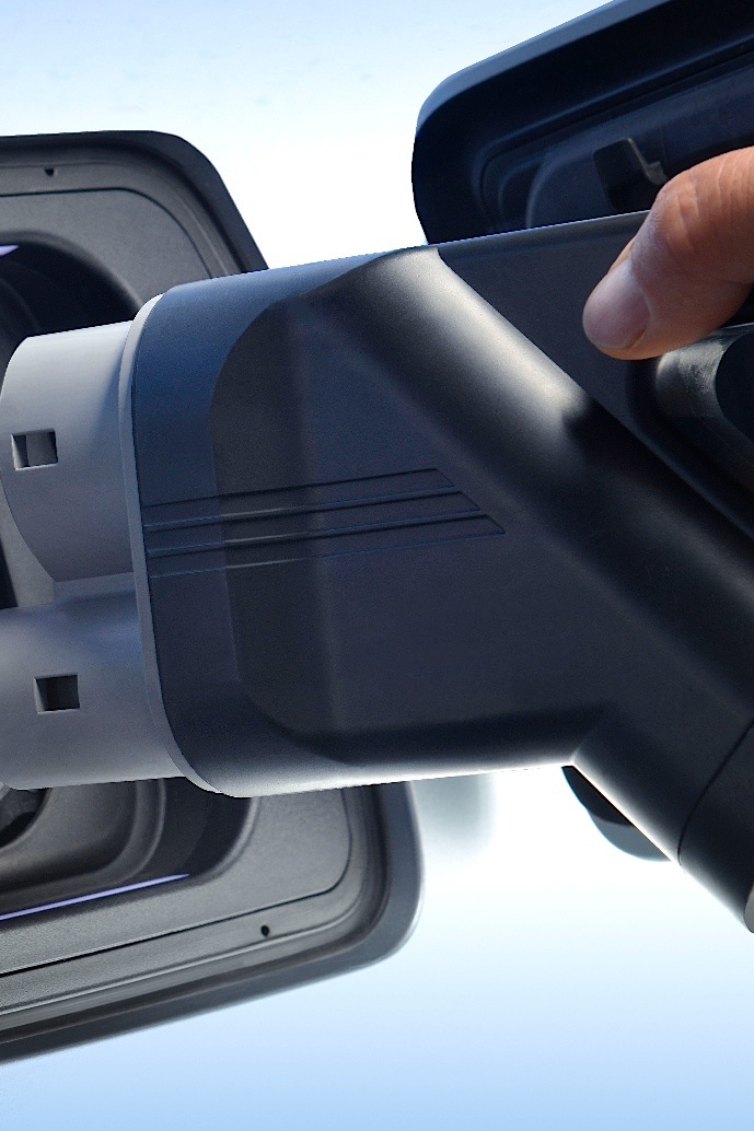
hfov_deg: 7.0
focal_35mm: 195
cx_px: 114
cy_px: 515
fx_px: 6128
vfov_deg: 10.5
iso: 200
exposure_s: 1/40
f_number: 11
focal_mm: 105
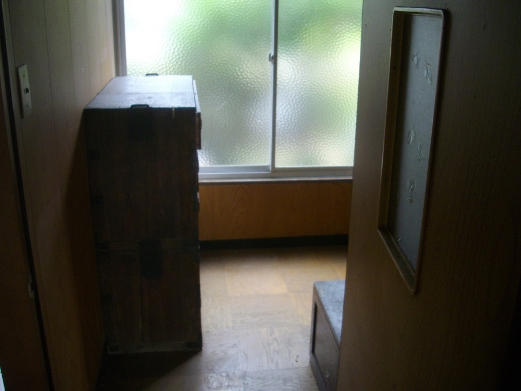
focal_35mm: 37
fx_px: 557
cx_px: 260
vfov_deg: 38.7
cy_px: 196
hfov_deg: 50.1
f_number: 2.8
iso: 200
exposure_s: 1/50
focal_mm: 6.2
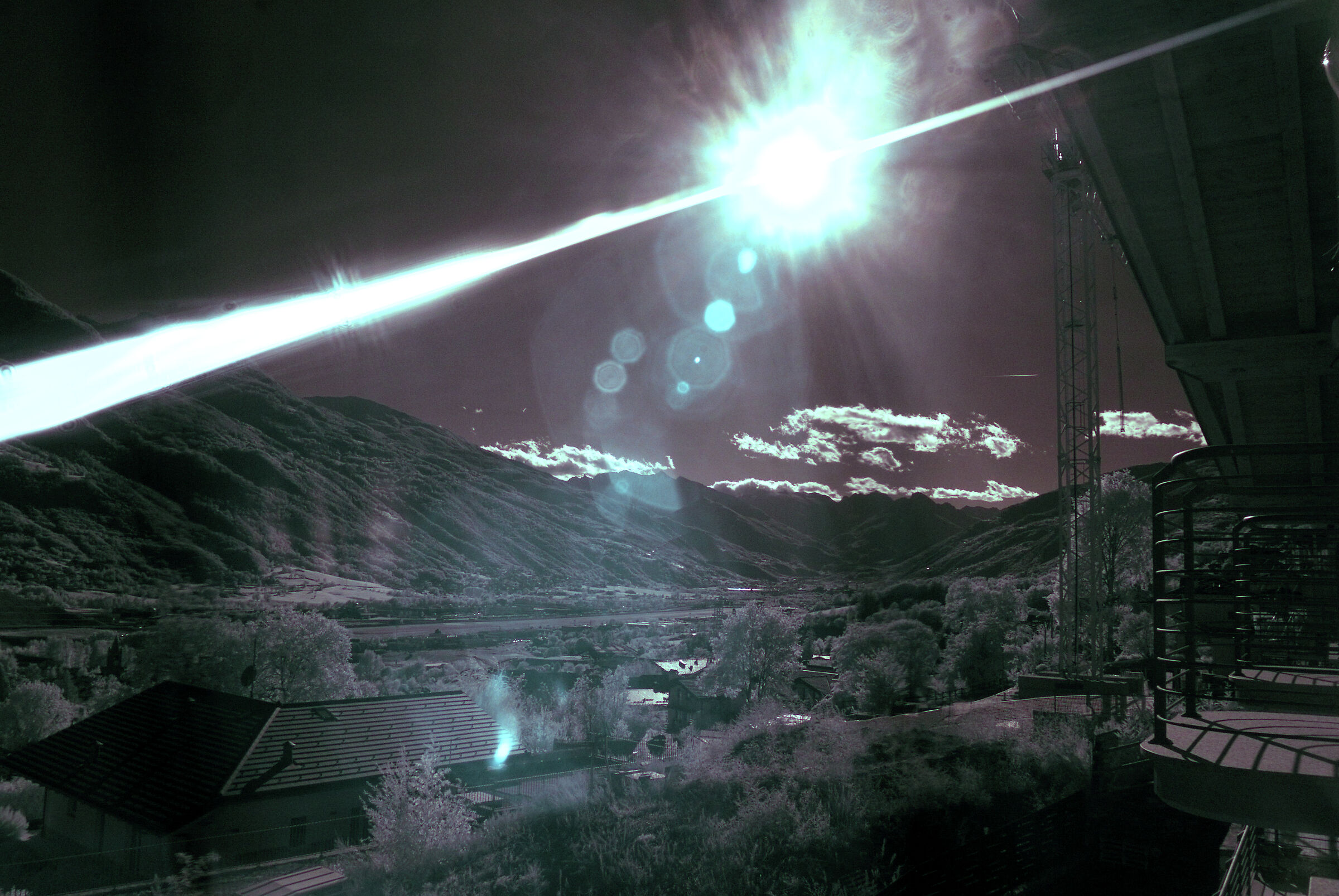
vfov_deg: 48.1
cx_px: 670
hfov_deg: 67.3
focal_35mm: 27
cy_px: 448
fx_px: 1006
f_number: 8
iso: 100
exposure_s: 1/2000
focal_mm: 10
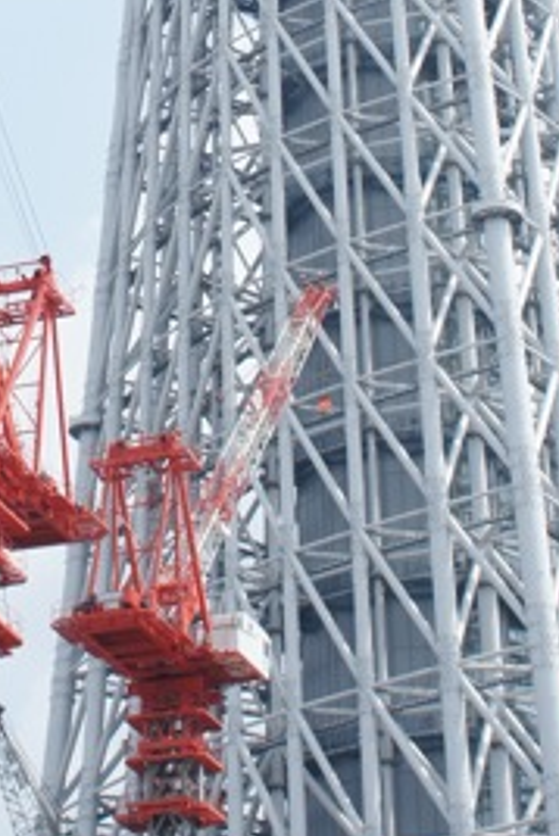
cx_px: 52
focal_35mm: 103
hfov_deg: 13.2
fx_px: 2396
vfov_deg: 19.0
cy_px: -78
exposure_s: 1/500
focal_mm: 18
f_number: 7.1
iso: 200
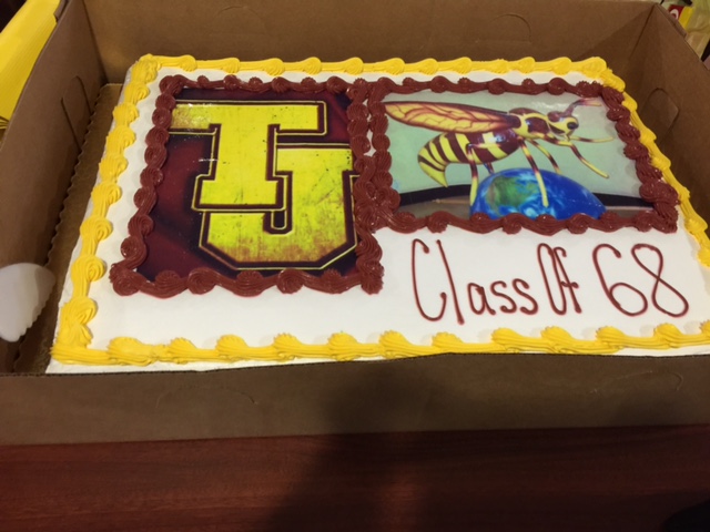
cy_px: 266
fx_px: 595
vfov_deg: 48.2
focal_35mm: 29
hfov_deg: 61.7
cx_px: 355
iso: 100
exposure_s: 1/10
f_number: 2.2
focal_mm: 4.15
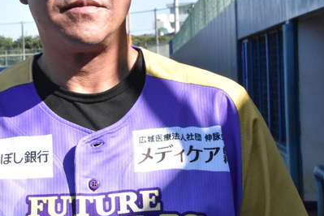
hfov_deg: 20.3
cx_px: 94
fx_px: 899
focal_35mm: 100
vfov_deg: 13.6
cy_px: 54
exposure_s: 1/1600
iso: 4000
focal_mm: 35
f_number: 20
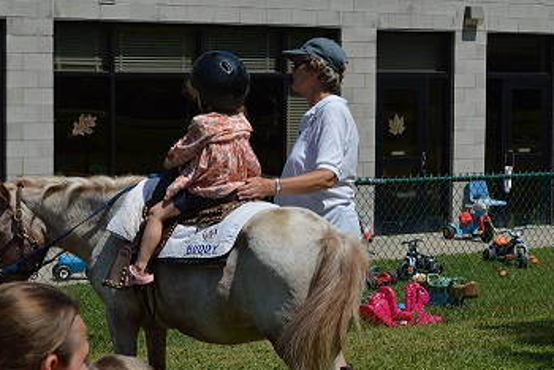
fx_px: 1534
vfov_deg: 13.8
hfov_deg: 20.5
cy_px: 171
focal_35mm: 100
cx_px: 262
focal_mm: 55
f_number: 9
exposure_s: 1/400
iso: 100
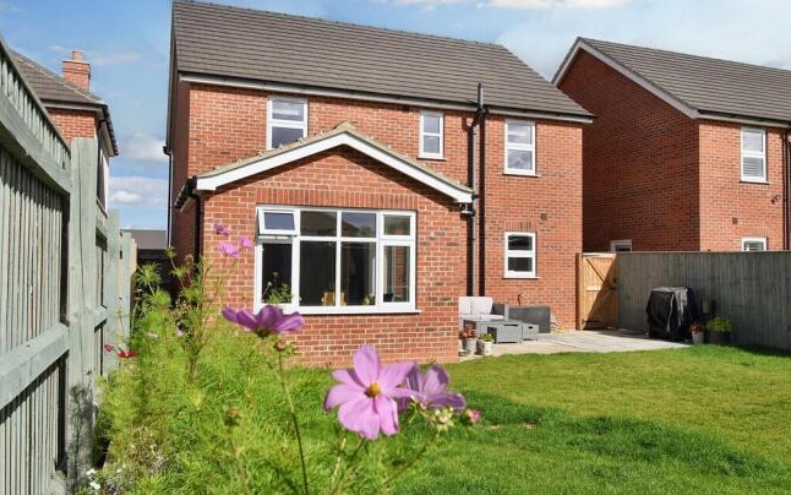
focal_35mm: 31
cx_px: 397
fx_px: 668
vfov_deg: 40.6
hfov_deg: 61.2
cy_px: 240
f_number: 9
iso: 100
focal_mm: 20
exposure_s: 1/320
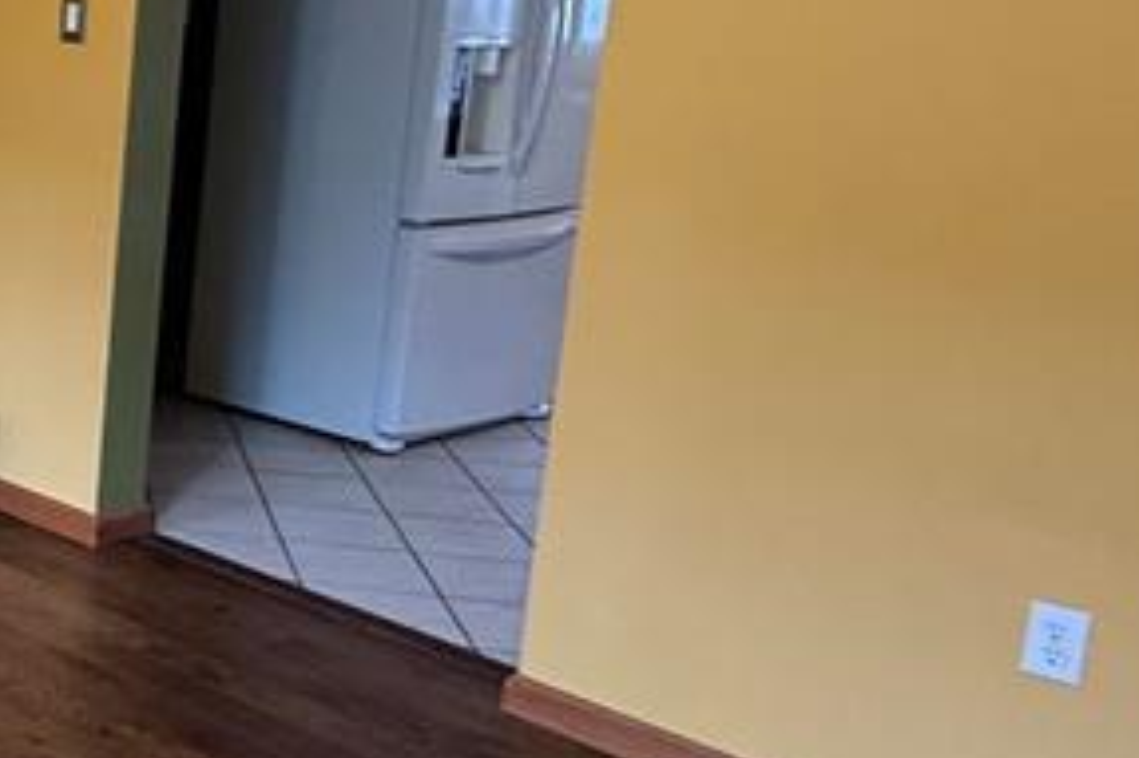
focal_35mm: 52
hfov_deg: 29.6
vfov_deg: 25.9
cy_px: 278
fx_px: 1644
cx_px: -389
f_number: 2.2
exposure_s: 1/60
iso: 250
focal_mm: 2.22
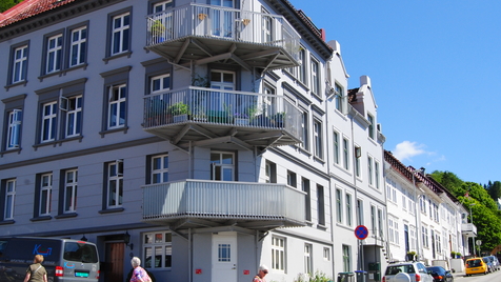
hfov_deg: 44.8
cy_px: 161
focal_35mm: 46
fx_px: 607
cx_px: 231
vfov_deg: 26.1
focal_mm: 23
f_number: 10
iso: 200
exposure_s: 1/250
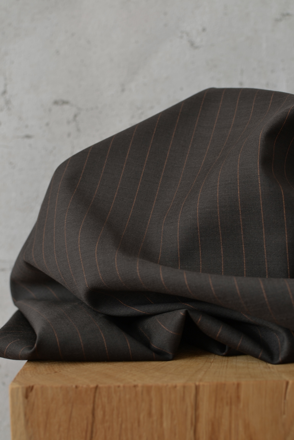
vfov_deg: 37.9
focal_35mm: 52
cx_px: 147
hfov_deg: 25.8
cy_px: 220
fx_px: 643
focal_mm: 35
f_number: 4.5
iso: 180
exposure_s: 1/30
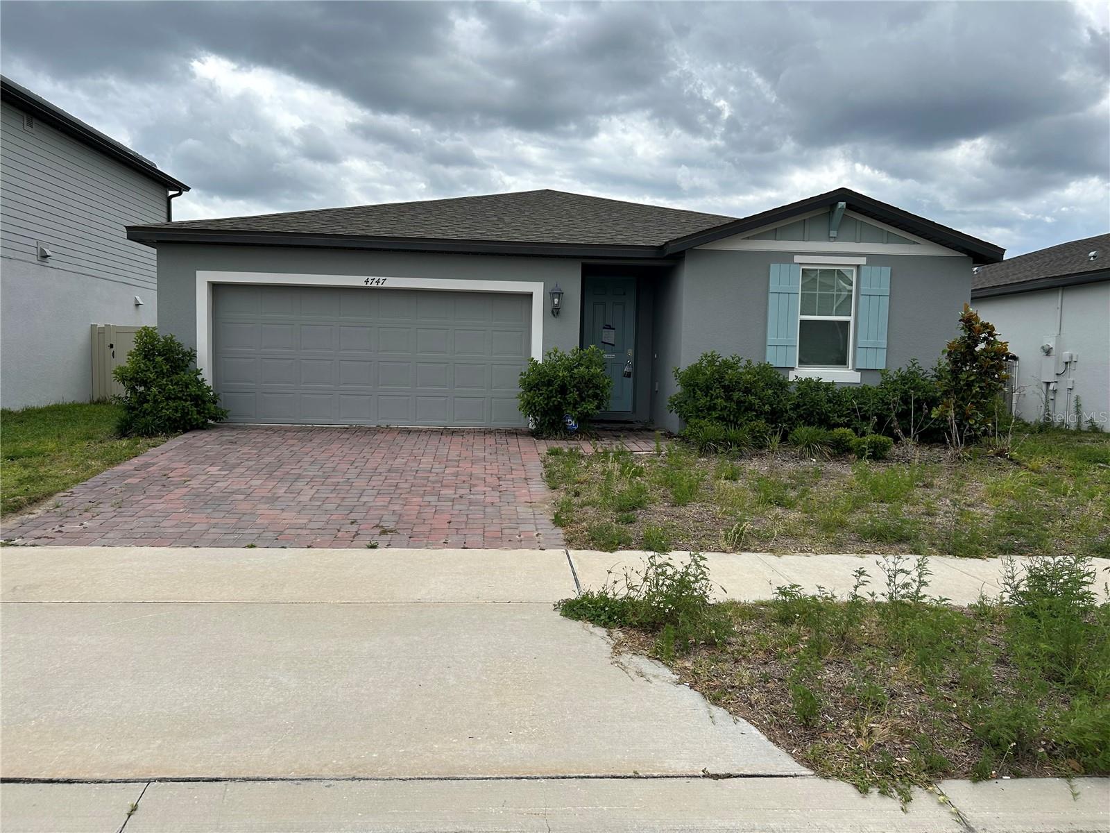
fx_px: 834
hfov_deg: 67.3
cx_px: 555
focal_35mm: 26
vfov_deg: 53.1
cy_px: 416
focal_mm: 5.7
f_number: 1.5
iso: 50
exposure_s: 1/3077
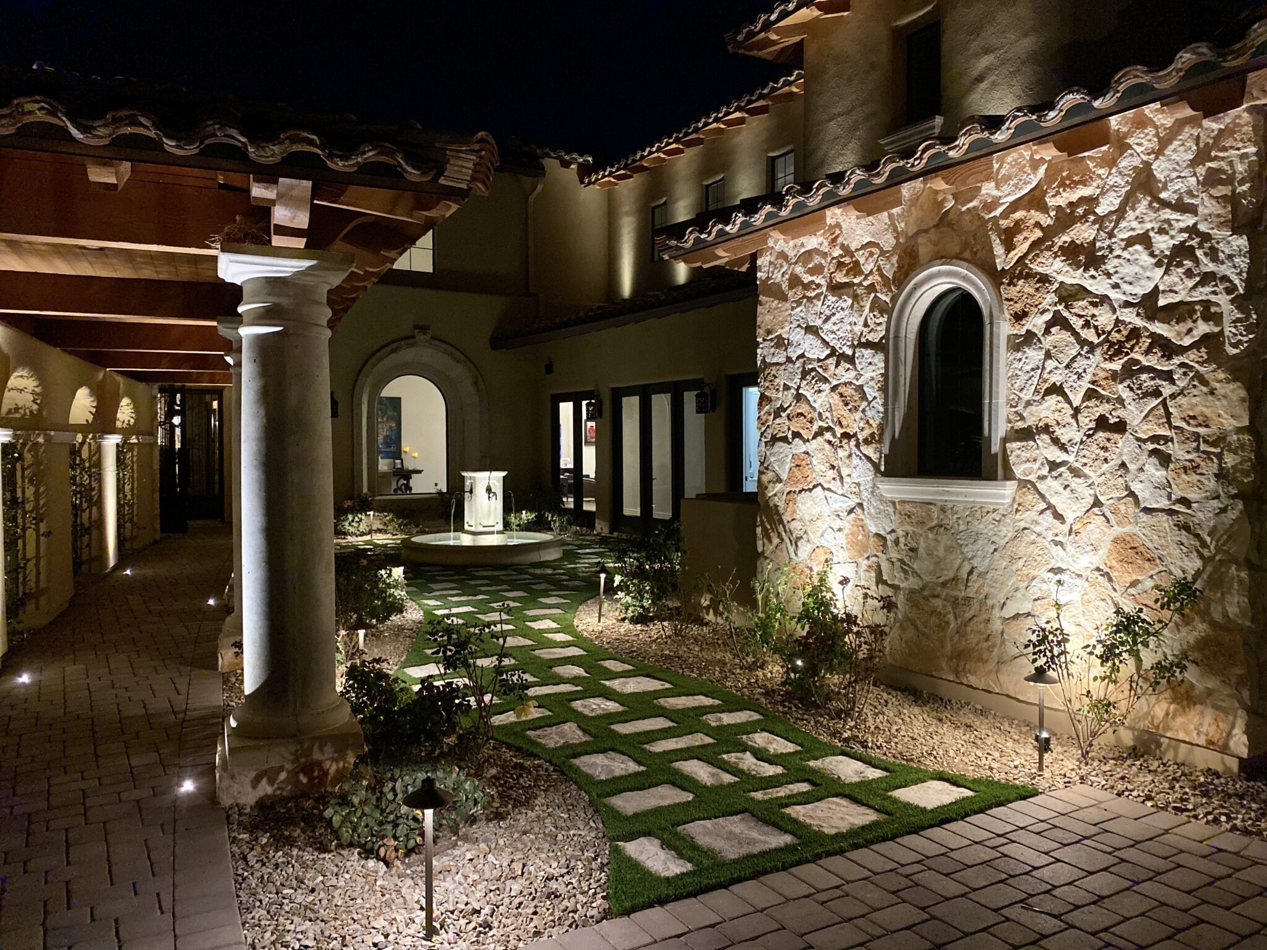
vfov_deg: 53.1
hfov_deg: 67.3
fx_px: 952
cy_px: 475
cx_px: 634
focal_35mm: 26
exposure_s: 1/30
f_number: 1.8
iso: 800
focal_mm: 4.25
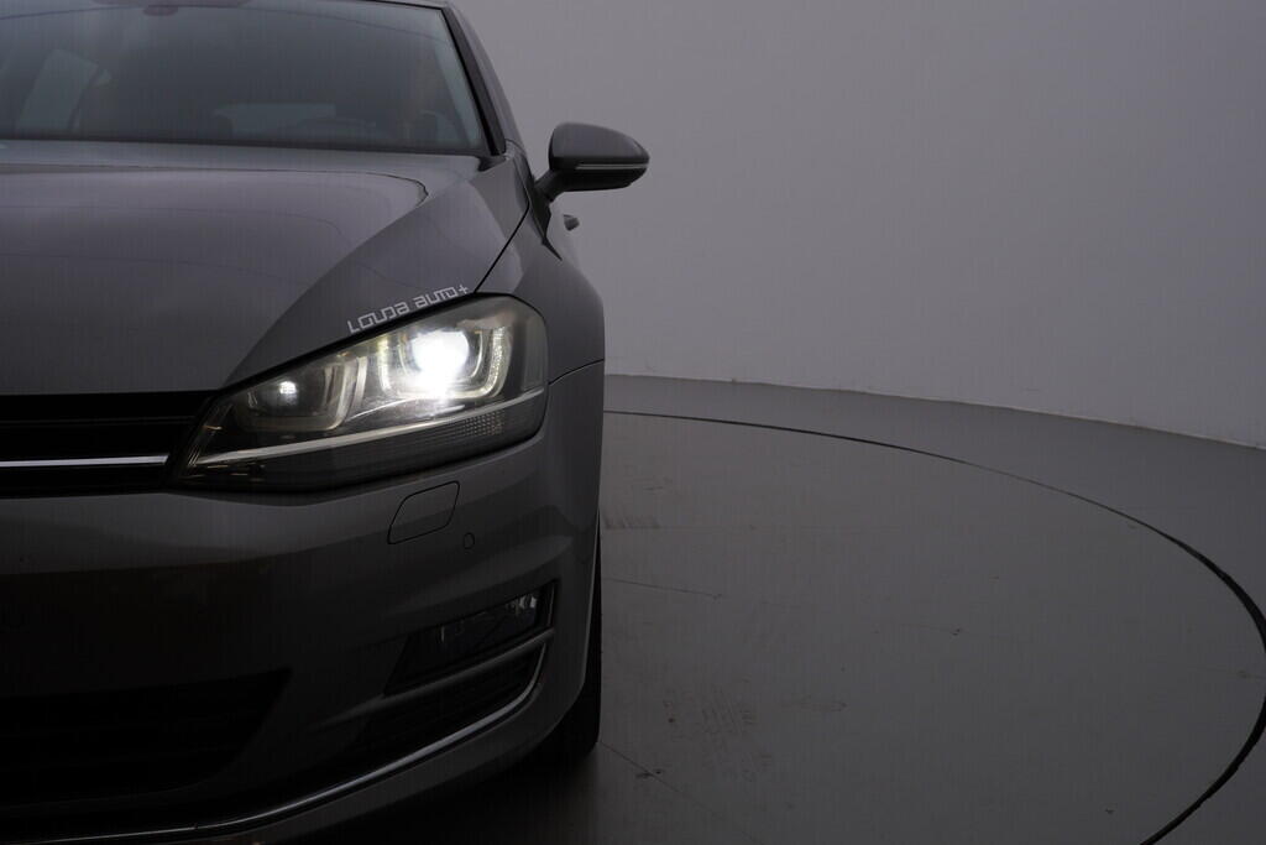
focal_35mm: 36
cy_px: 422
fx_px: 1266
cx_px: 633
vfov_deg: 36.9
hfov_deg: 53.1
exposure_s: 1/200
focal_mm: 24
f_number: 6.3
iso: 125
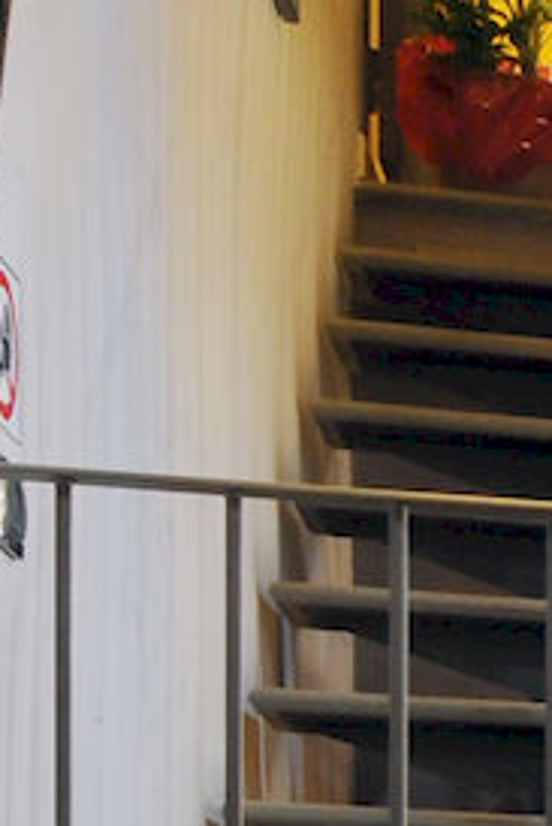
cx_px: 2226
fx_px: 3009
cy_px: 1100
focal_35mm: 131
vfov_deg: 14.9
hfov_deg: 7.4
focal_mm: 12
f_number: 8
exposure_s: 1/1.3
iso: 320
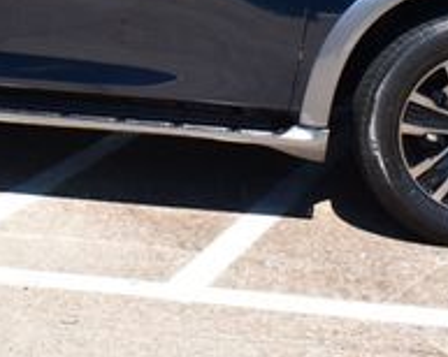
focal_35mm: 84
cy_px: -130
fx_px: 1113
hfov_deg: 22.3
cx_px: 65
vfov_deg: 17.0
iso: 400
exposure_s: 1/400
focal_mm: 18
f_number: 11
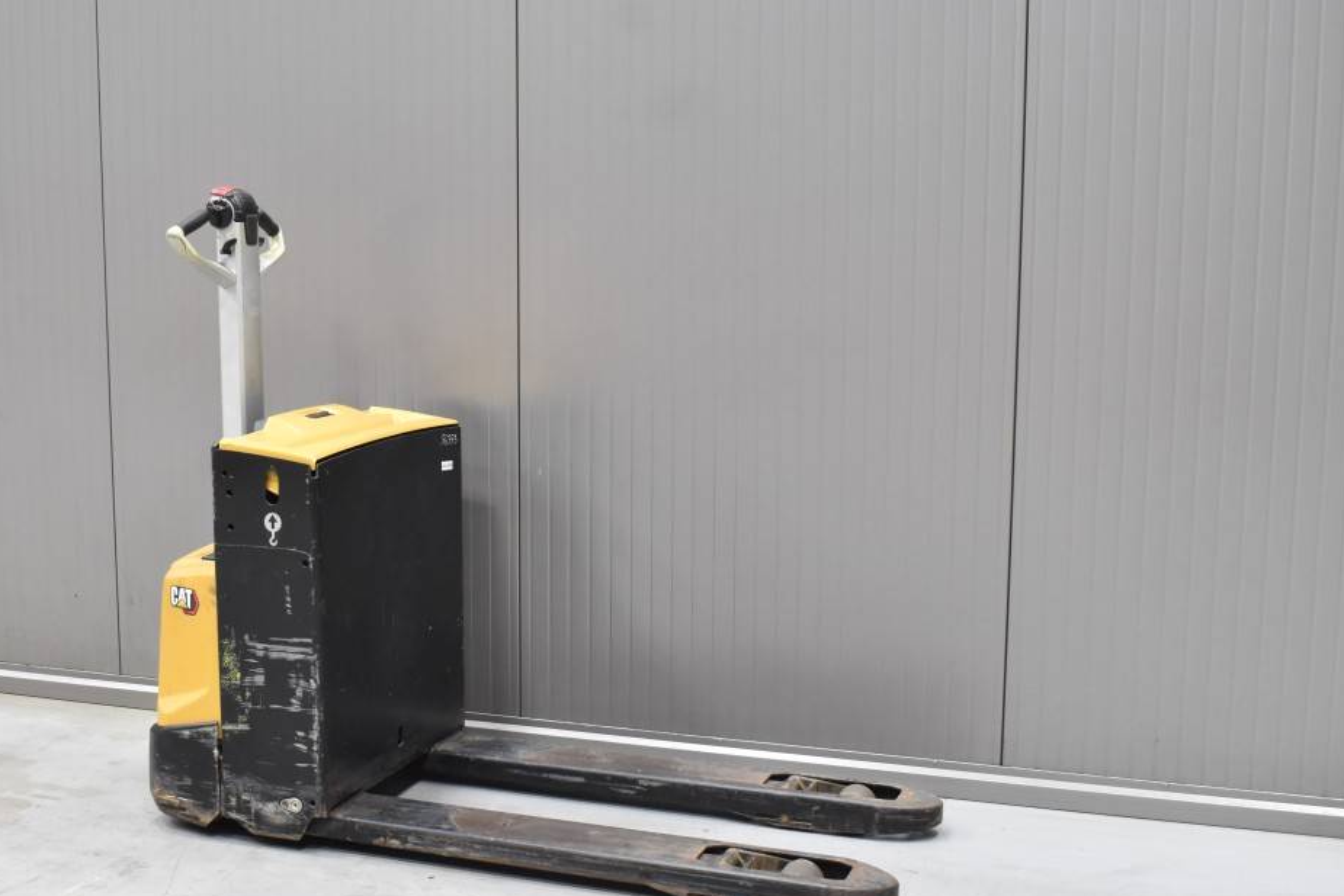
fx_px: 1816
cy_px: 498
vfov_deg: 27.7
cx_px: 491
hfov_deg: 40.3
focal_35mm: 49
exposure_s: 1/20
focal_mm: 25
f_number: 5.6
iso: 1250
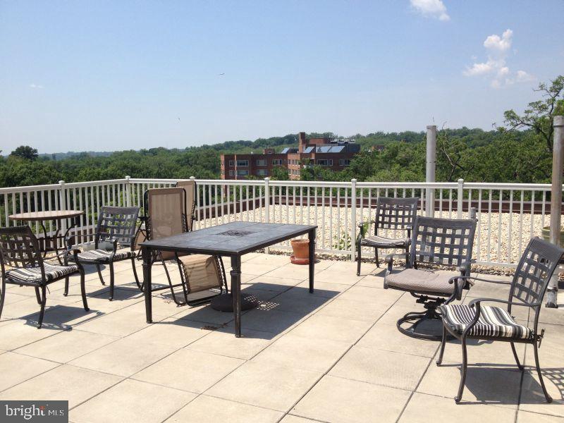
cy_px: 212
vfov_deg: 40.7
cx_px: 282
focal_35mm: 35
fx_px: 570
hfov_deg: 52.6
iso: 50
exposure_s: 1/1972
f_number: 2.4
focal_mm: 4.28
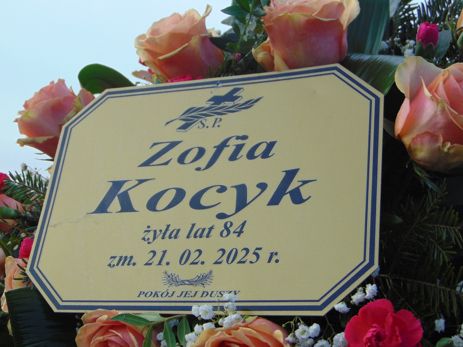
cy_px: 174
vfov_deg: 24.4
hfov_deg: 32.2
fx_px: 803
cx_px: 232
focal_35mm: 60
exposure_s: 1/400
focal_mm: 10.8
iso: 80
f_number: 3.6
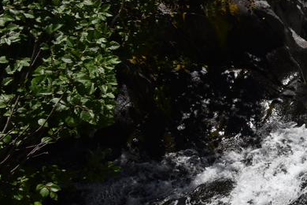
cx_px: 492
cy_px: 69
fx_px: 784
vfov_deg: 14.8
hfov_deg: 18.8
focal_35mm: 92
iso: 100
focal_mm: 28
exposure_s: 1/400
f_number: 11
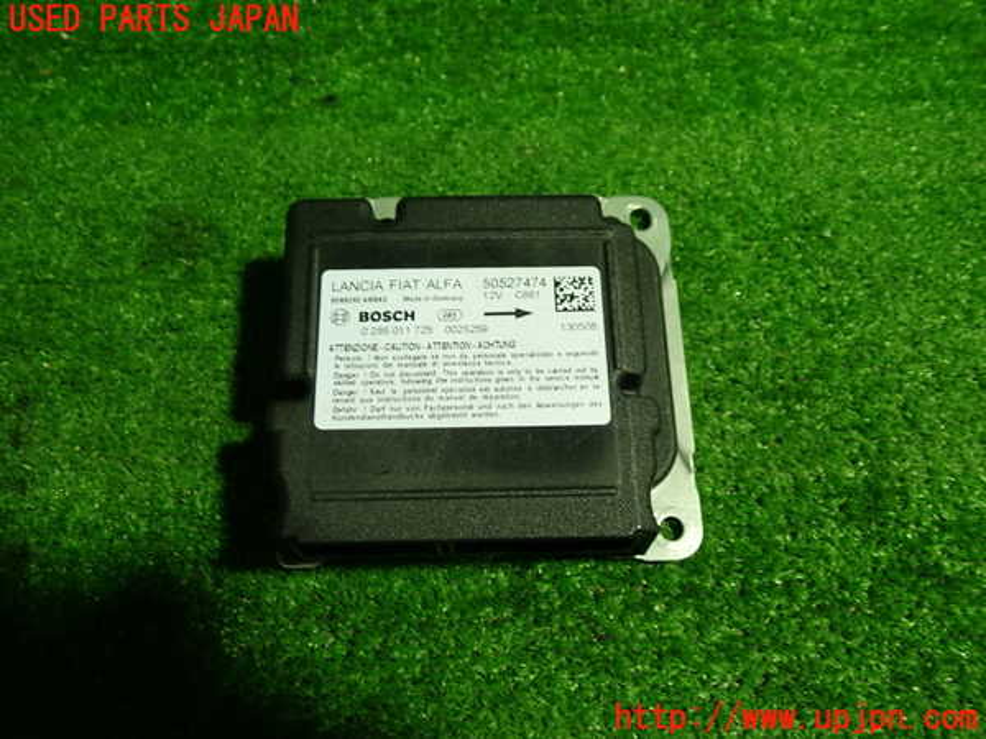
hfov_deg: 60.0
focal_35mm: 30
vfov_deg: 46.8
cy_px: 370
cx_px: 493
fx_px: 855
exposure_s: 1/40
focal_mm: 5.4
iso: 200
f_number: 2.3
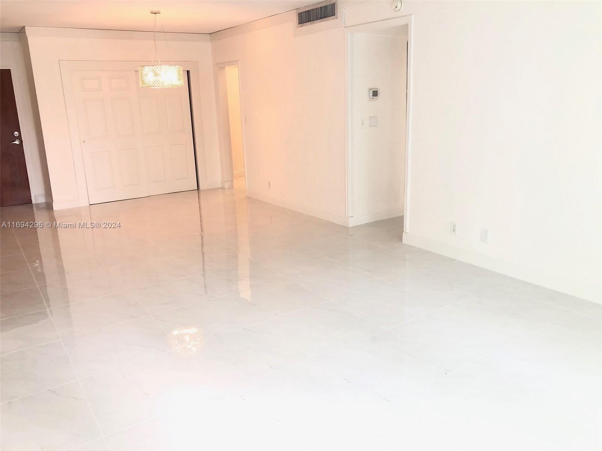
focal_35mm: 28
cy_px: 226
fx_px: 487
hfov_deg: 63.4
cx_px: 301
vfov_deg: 49.7
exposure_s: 1/30
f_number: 1.8
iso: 25
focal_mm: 3.99
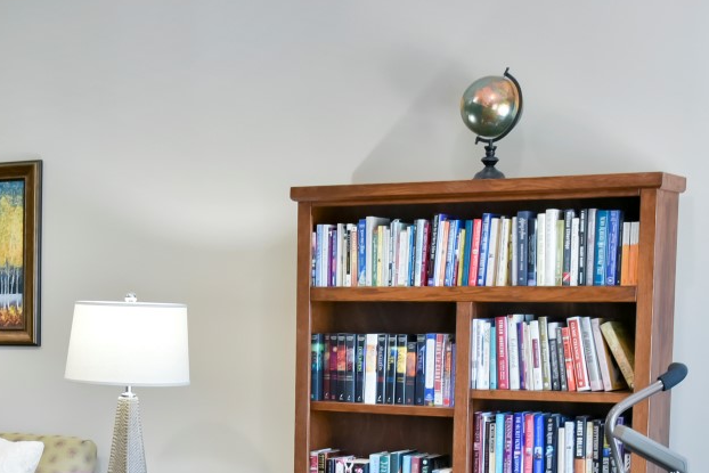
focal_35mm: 78
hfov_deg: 25.4
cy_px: 530
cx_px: 109
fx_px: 1536
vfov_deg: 16.9
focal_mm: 30
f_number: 6.3
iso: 1250
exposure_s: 1/40
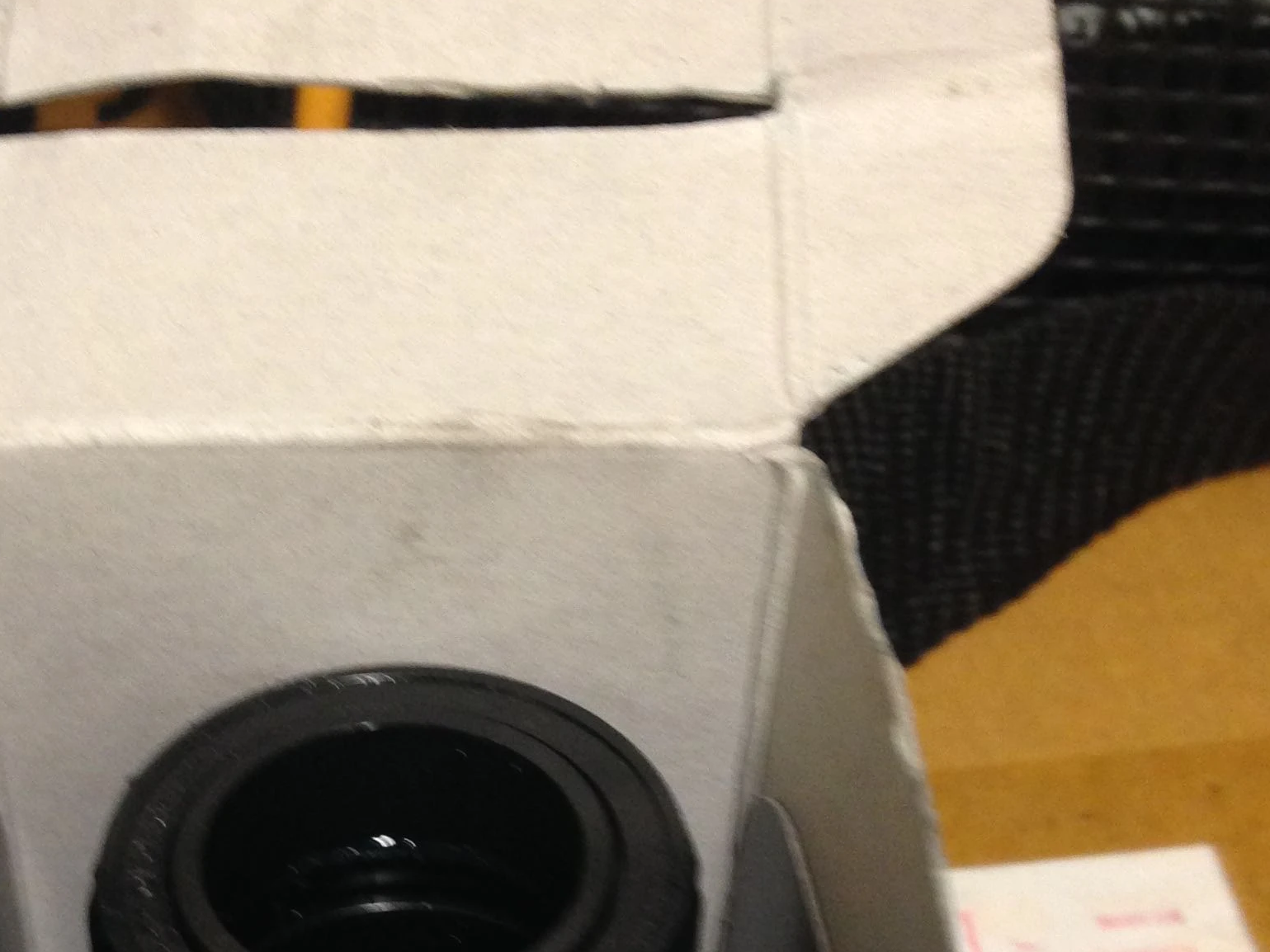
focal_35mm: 70
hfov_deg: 27.5
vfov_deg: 20.2
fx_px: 2568
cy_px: 992
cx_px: 369
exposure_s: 1/20
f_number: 2.4
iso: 160
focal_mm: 4.12
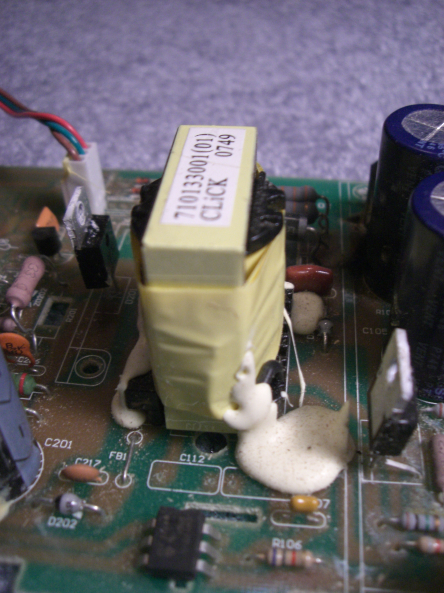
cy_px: 296
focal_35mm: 38
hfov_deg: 37.7
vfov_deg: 49.0
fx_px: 650
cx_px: 222
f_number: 2.7
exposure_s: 1/50
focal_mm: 6.2
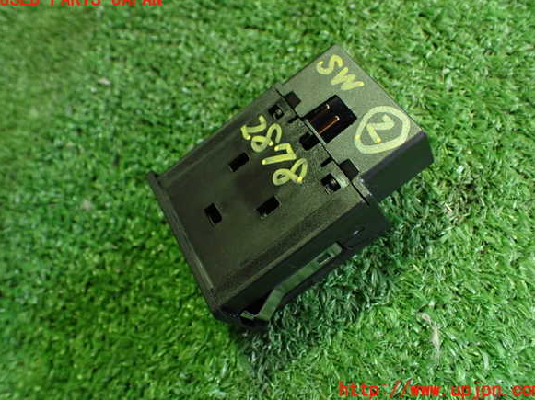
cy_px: 195
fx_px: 479
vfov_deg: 45.4
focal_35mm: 31
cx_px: 271
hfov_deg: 58.4
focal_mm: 5.4
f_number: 2.3
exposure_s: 1/50
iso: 800
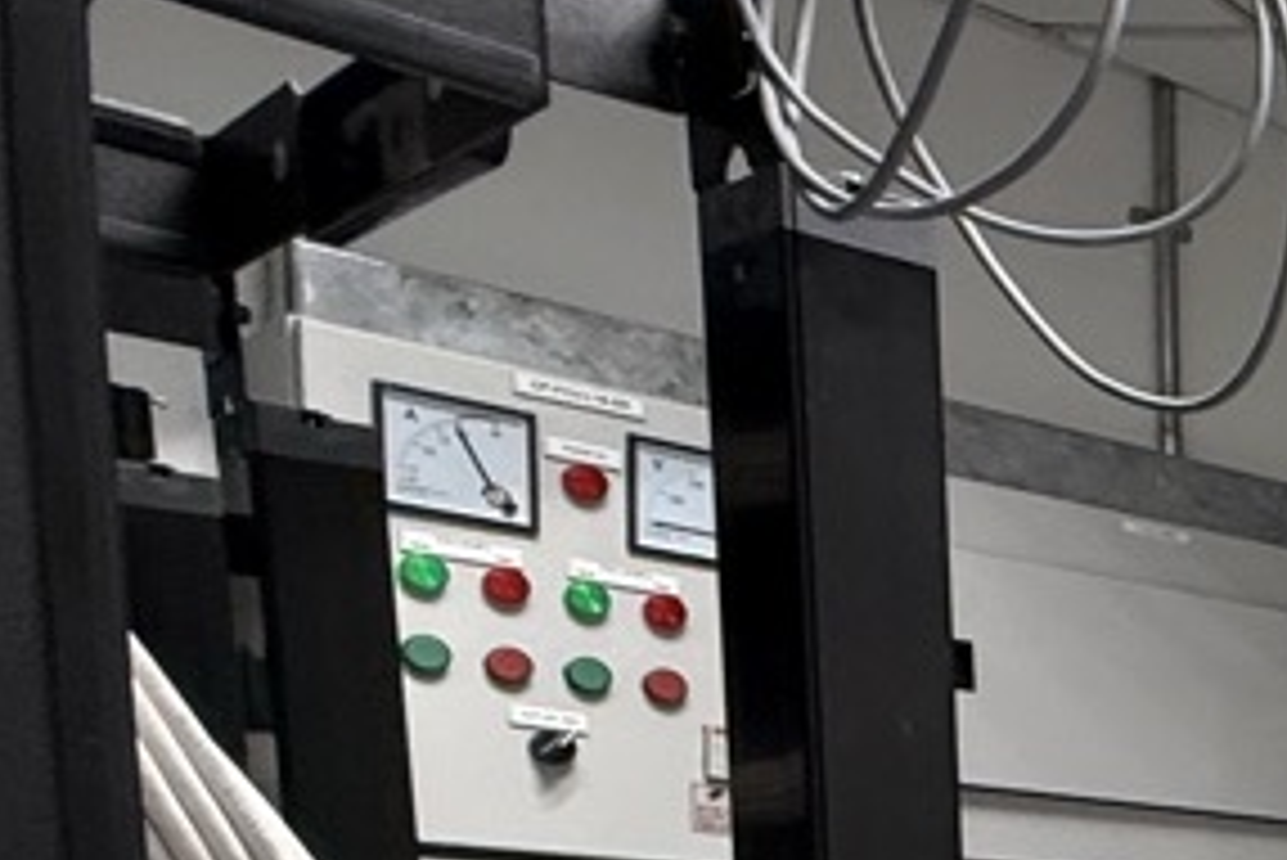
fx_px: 2182
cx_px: 2538
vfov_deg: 19.6
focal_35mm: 61
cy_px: 1256
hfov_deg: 19.5
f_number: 2.2
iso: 160
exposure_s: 1/100
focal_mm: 2.22
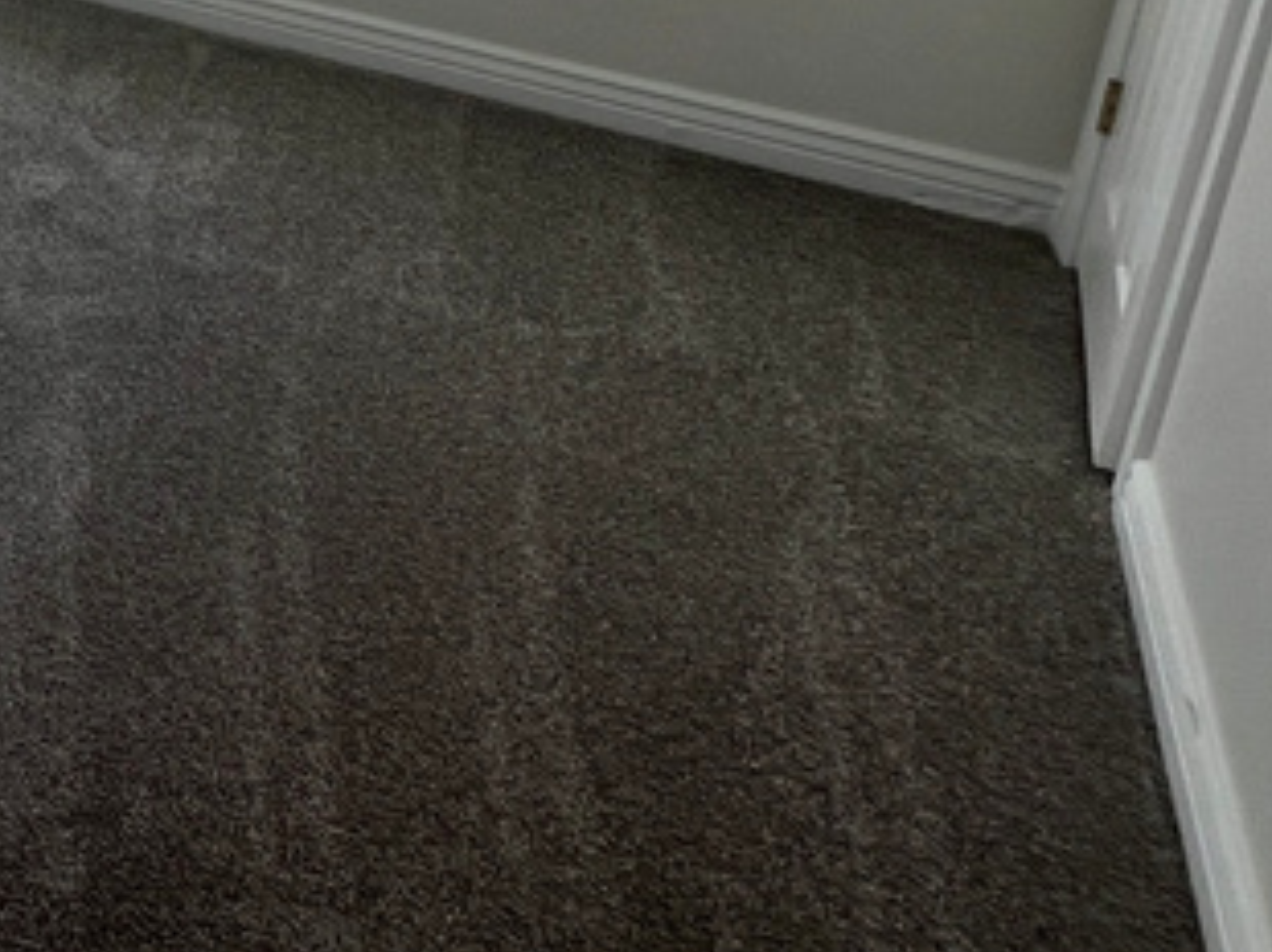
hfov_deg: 32.8
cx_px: -377
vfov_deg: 28.1
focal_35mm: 43
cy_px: -267
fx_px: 1579
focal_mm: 1.57
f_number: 1.8
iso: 32
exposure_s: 1/134
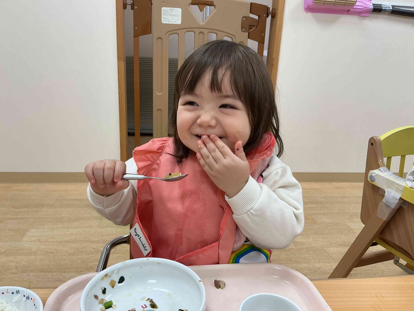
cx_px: 207
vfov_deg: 48.2
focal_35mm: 29
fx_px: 347
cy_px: 156
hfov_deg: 61.7
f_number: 1.8
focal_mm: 3
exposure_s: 1/120
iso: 32
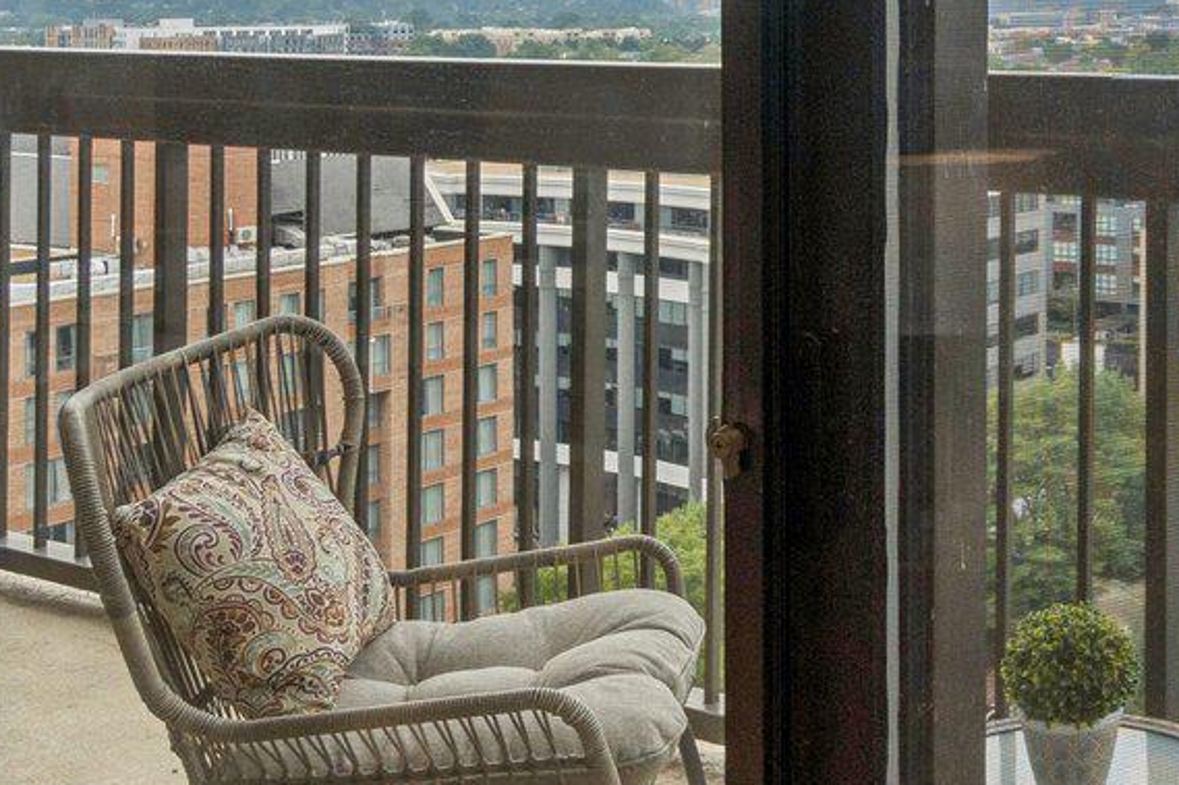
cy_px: 1
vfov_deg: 24.0
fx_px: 1768
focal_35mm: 54
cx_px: 1268
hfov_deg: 32.8
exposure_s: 1/200
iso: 200
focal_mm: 10
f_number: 7.1
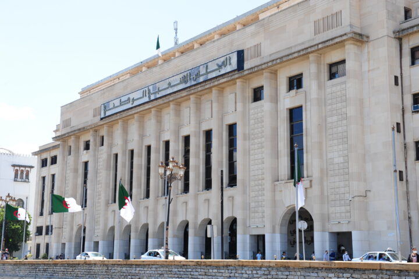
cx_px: 210
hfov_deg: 36.3
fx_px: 640
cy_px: 140
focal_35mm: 55
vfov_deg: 24.6
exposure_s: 1/200
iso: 200
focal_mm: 55
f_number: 7.1
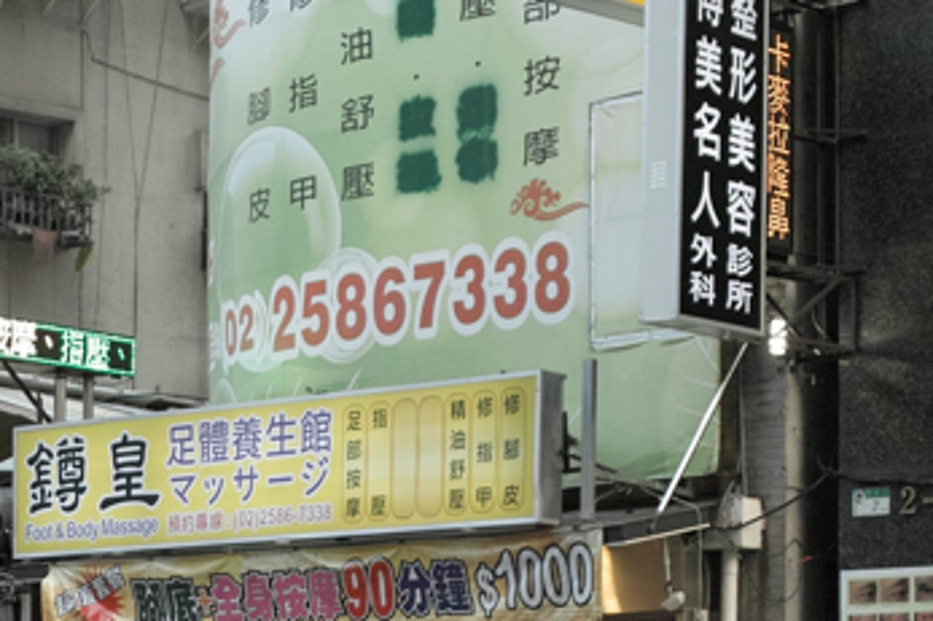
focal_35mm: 121
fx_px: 3134
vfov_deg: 11.0
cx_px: 54
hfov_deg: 16.7
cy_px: 831
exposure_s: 1/160
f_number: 2.8
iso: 400
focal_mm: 24.2
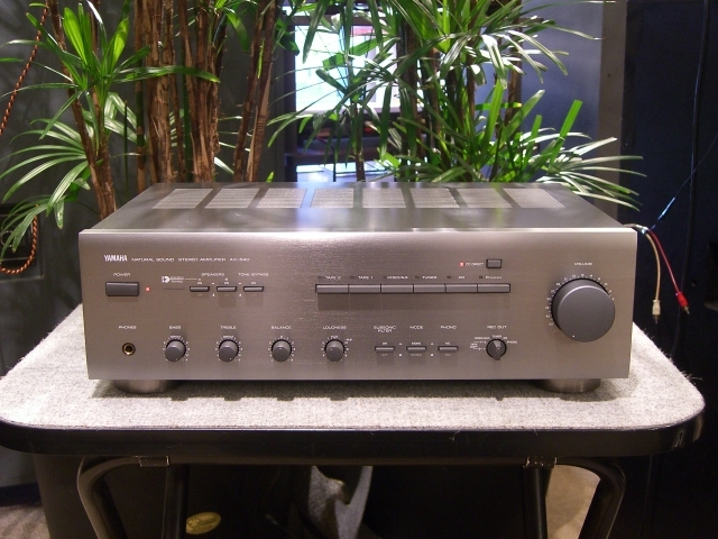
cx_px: 359
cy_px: 270
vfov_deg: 31.5
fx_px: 954
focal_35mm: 46
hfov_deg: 41.2
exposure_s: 1/10
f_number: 3.1
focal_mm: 9.5
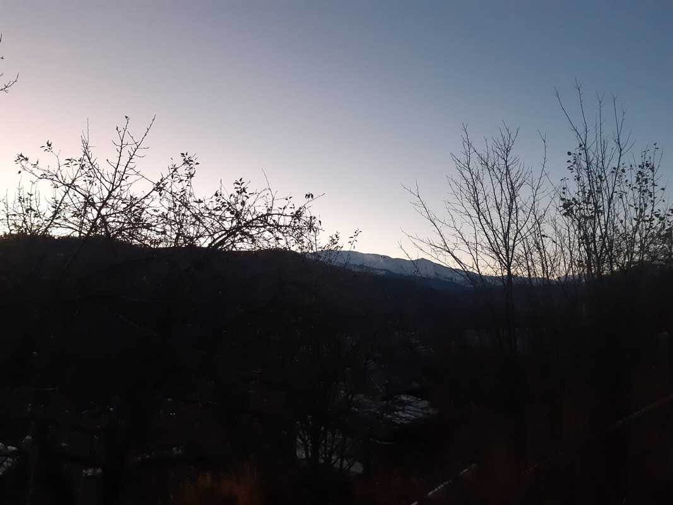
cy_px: 252
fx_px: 505
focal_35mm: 26
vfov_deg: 53.1
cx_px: 336
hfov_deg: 67.3
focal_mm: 3.93
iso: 250
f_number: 1.7
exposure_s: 1/50
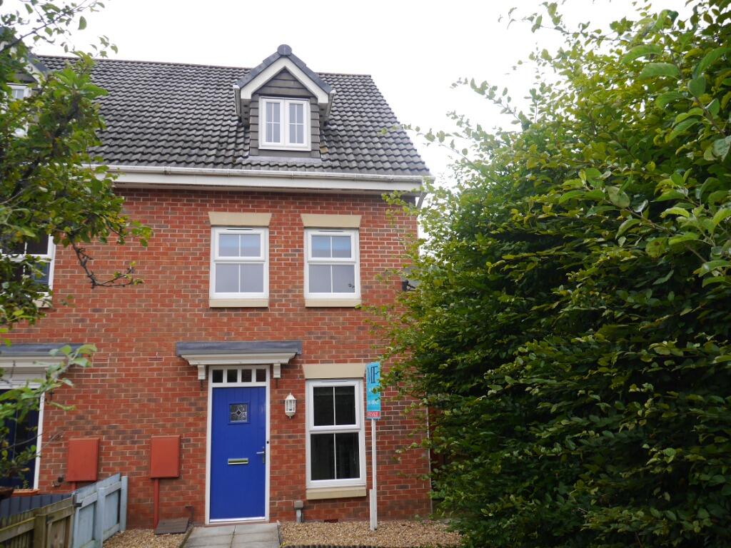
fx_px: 591
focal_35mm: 28
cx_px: 366
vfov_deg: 49.7
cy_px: 274
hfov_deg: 63.4
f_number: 4.5
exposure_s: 1/125
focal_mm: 14
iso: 160
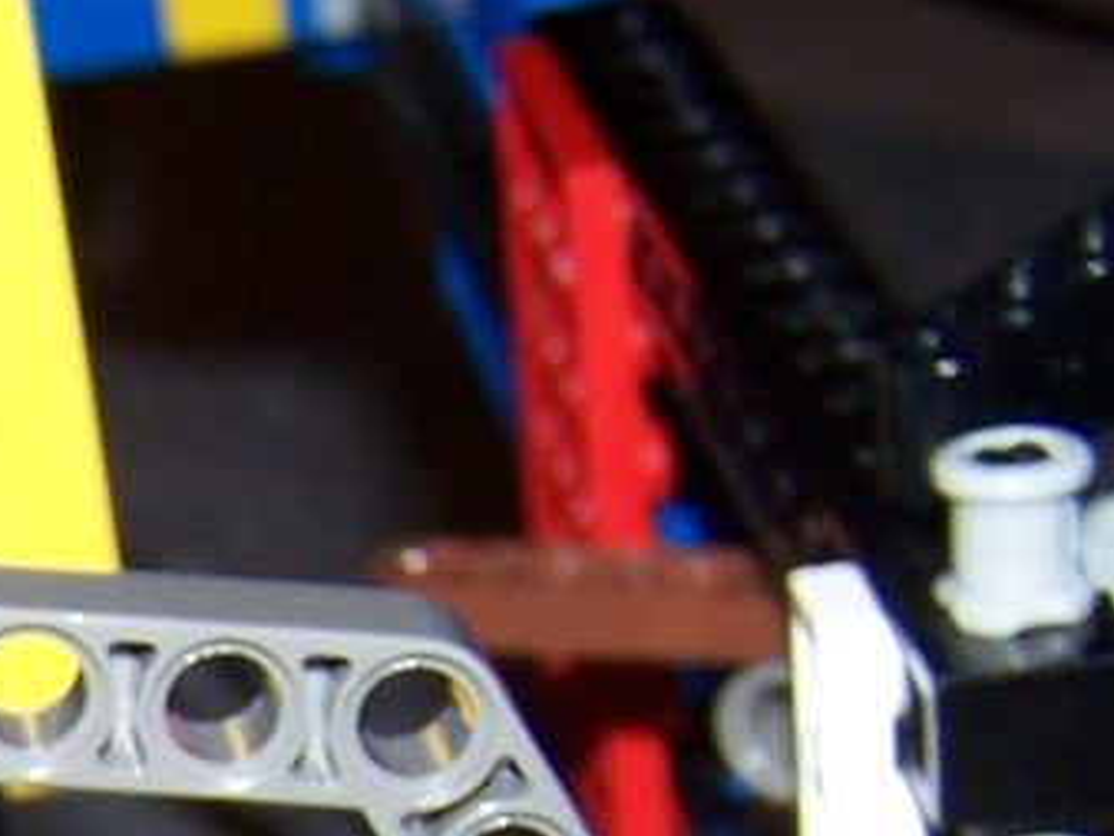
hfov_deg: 10.7
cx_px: -737
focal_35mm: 175
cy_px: 1626
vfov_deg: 8.1
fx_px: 5634
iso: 80
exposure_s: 1/60
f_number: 2.8
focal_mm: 6.3
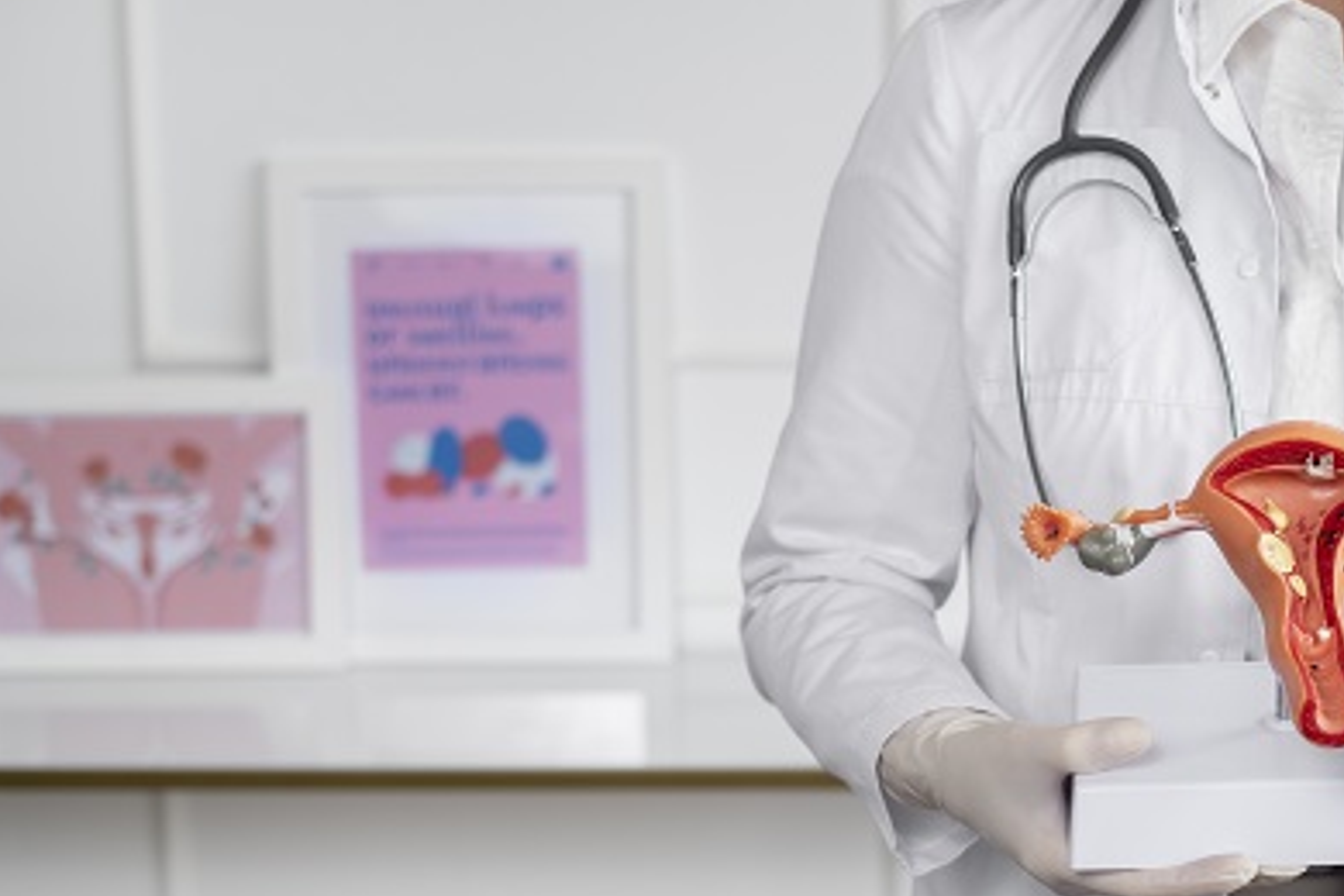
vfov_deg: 18.9
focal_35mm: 72
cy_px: 526
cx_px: 896
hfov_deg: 27.9
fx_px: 2688
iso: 250
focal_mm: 35
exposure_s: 1/160
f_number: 2.8
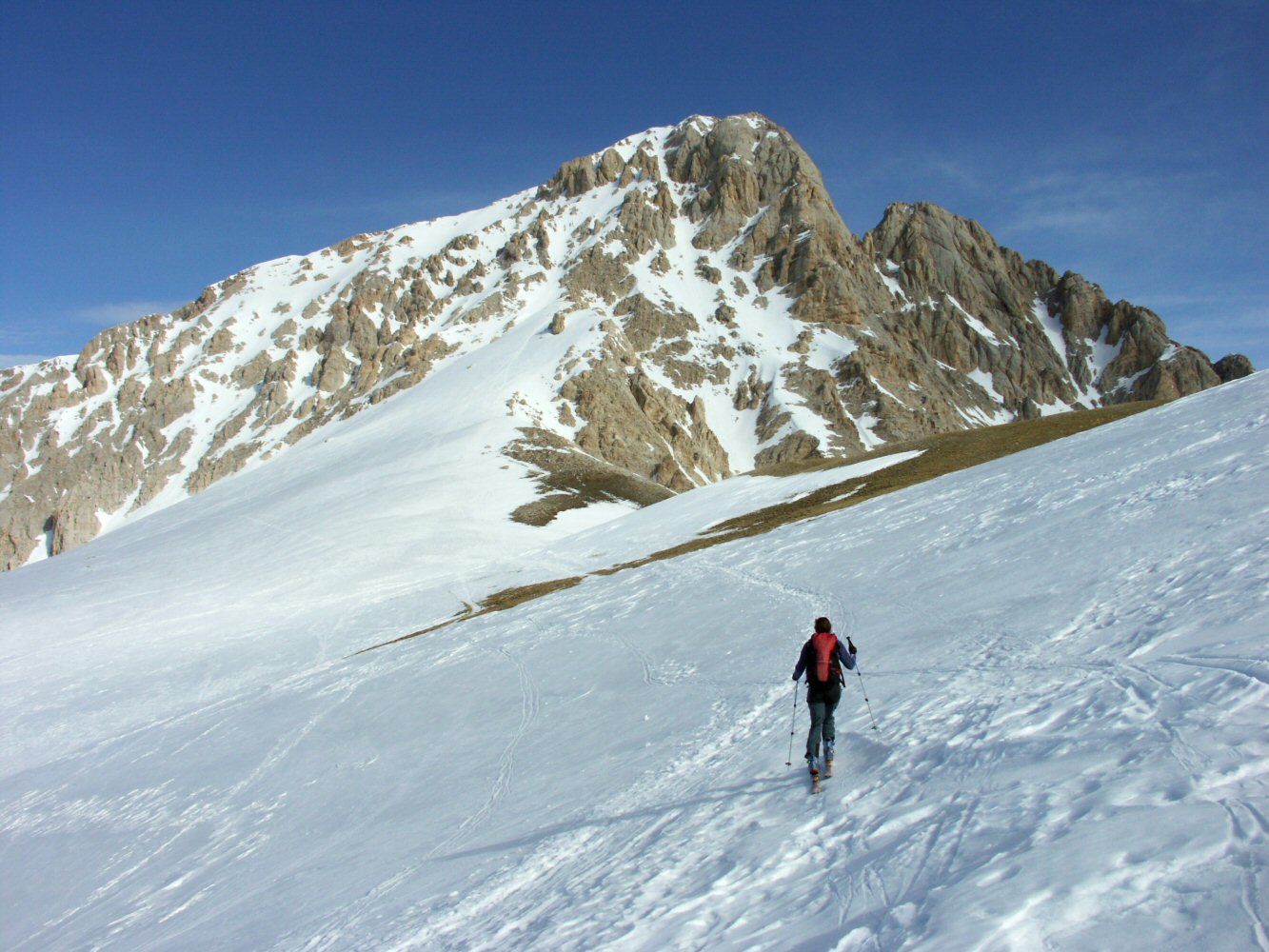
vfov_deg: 48.2
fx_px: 1063
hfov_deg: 61.7
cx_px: 634
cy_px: 476
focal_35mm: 29
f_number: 8
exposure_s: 1/500
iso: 100
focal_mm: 7.44
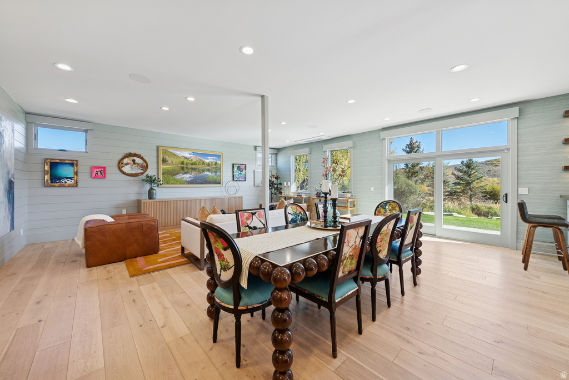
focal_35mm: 13
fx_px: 206
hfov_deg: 108.3
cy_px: 190
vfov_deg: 85.5
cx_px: 284
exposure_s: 1/500
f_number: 4.5
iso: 1600
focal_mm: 13
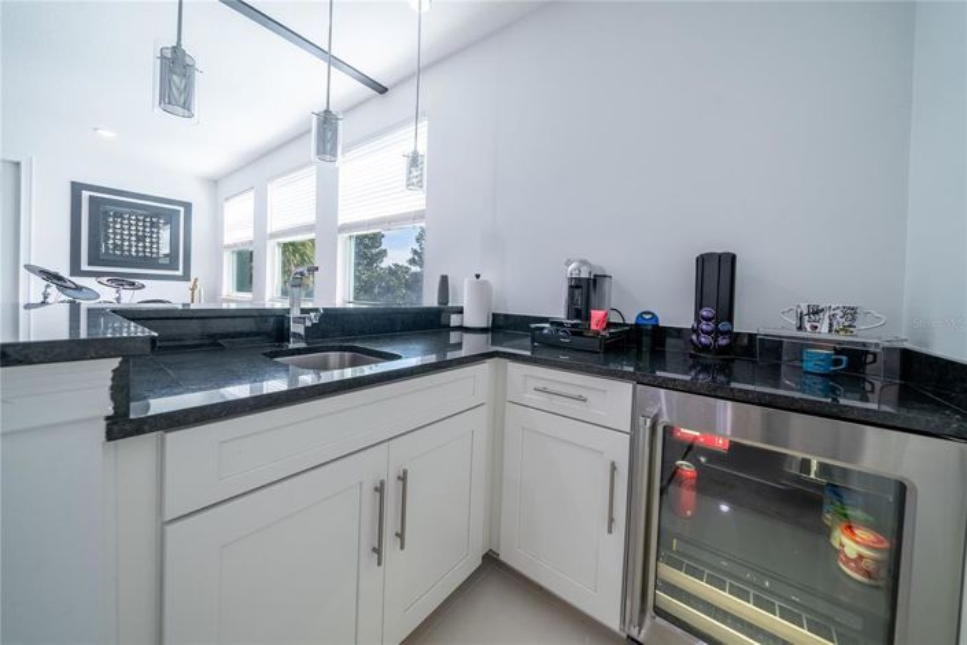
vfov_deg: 90.0
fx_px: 322
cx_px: 484
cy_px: 322
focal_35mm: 12
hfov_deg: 112.6
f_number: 6.3
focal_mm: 12
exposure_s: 1/200
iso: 200
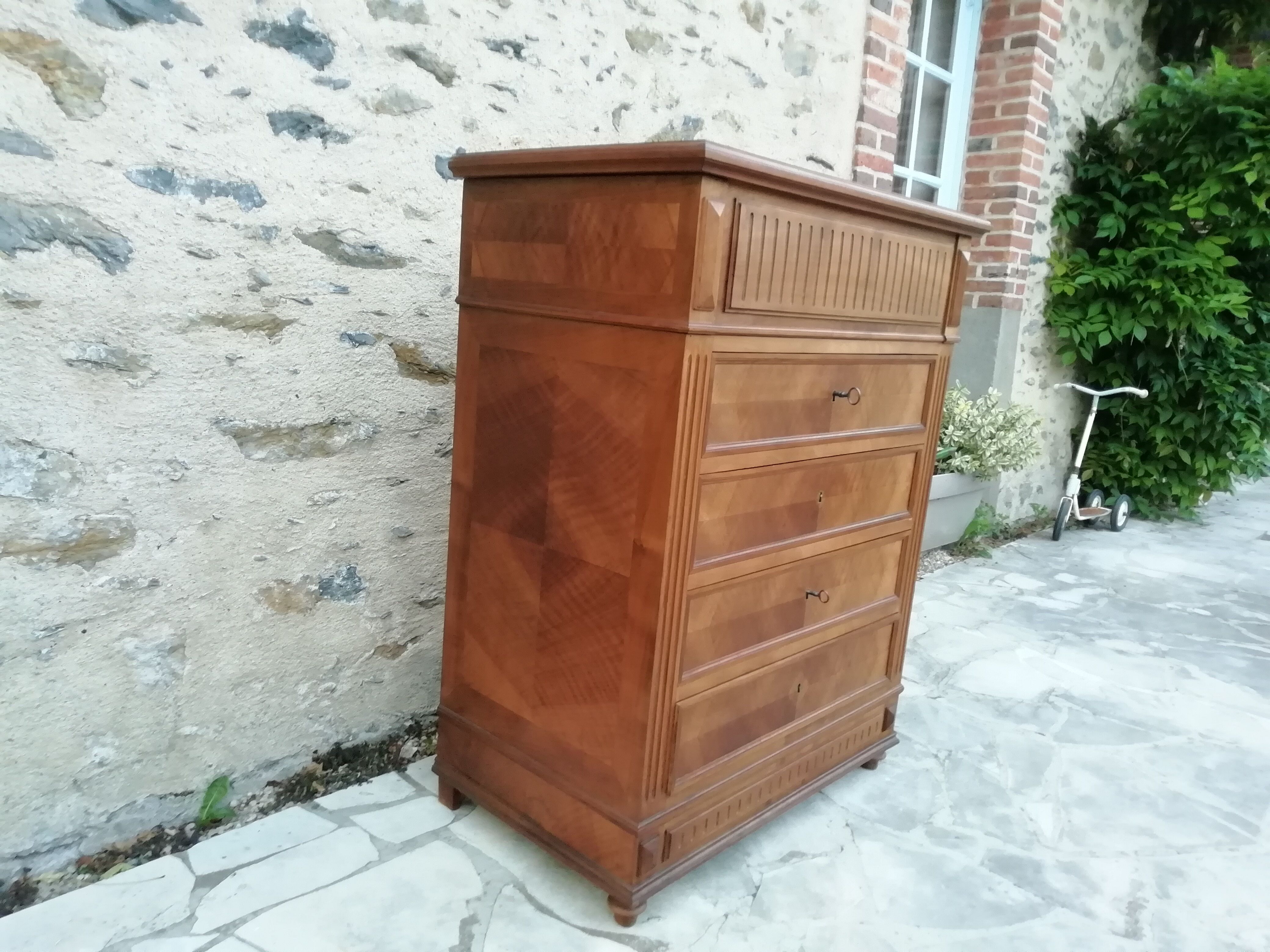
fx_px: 954
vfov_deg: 53.1
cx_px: 635
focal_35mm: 26
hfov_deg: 67.3
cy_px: 476
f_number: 2.2
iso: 160
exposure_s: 1/30
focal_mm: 3.46
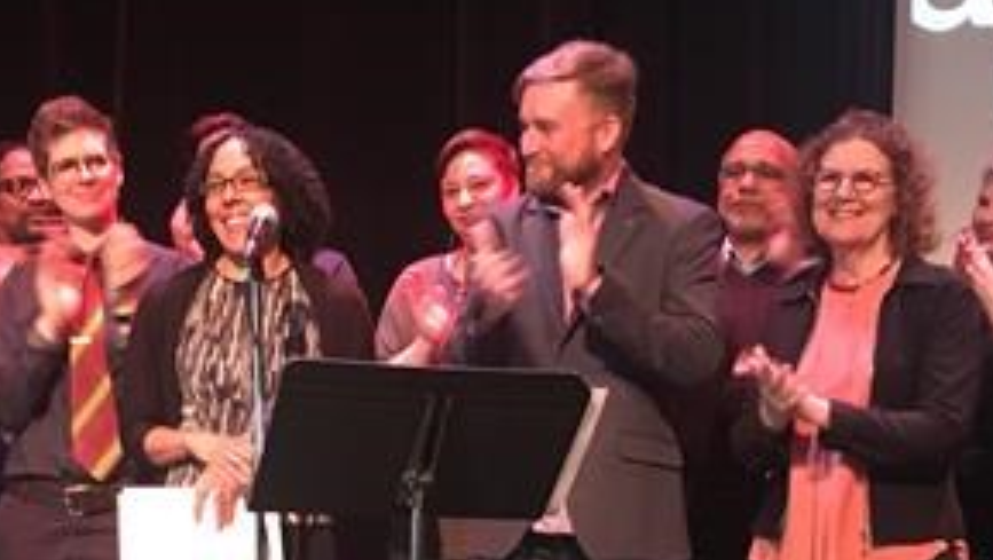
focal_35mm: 71
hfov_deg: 29.6
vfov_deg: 16.8
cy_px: 522
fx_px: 1871
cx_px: 375
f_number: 2.2
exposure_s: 1/15
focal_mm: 4.15
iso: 250
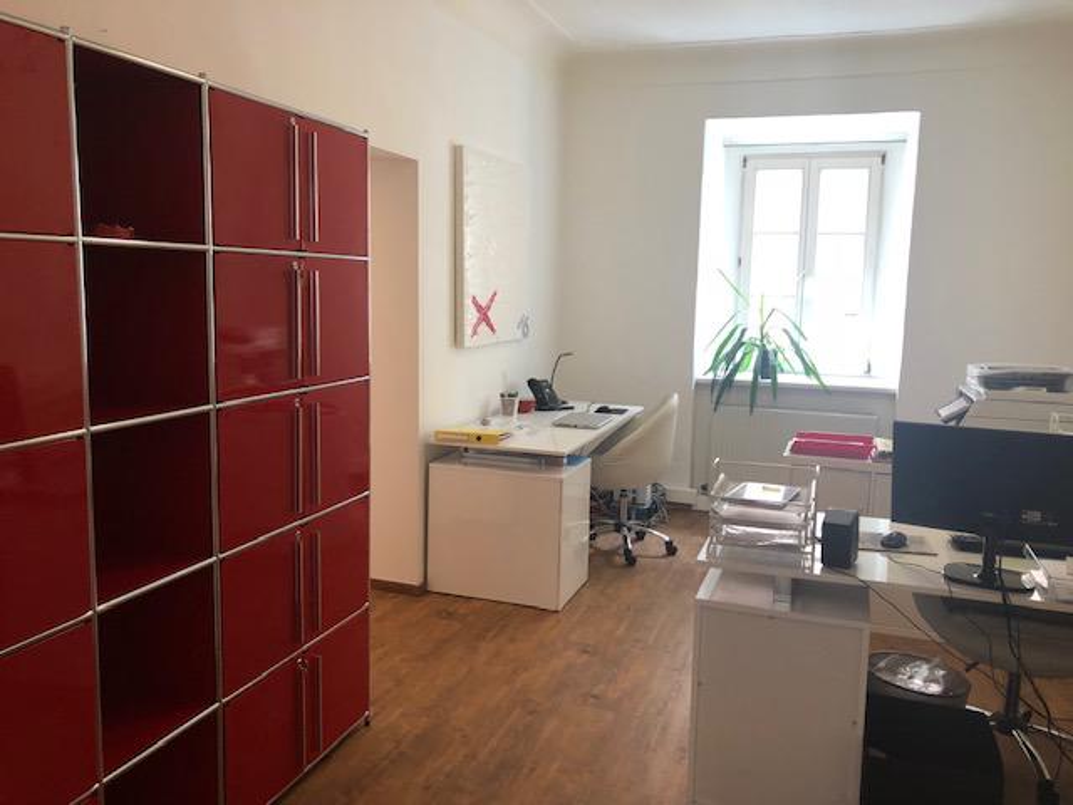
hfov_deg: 63.4
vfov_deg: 49.7
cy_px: 402
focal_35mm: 28
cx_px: 536
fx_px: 868
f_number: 1.8
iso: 40
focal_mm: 3.99
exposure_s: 1/17
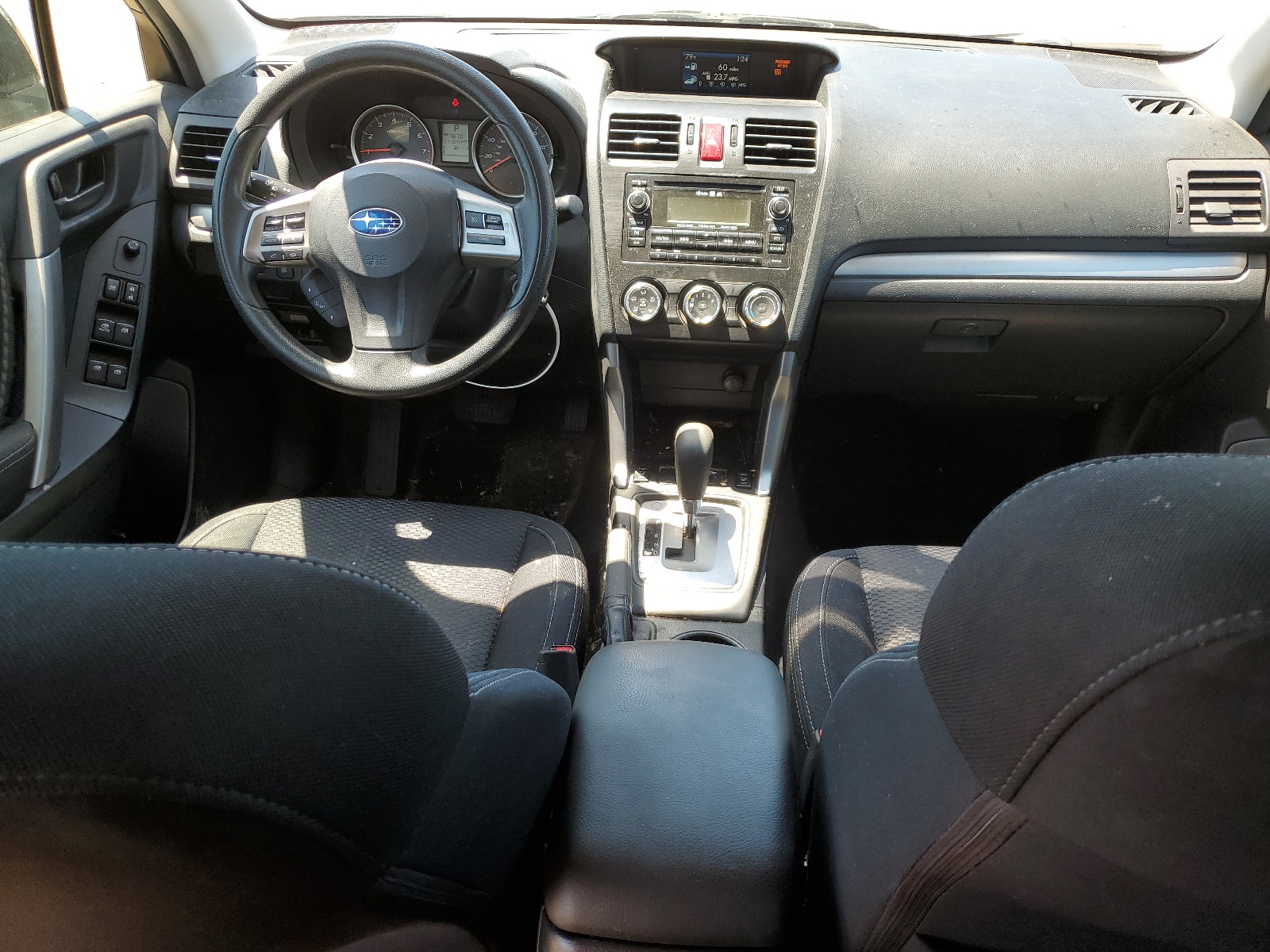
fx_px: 954
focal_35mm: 26
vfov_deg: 53.1
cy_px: 476
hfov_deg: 67.3
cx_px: 635
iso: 50
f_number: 1.5
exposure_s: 1/227
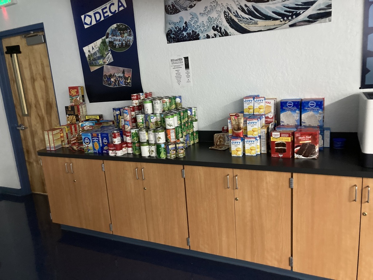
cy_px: 140
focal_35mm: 28
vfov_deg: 49.7
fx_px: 302
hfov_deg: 63.4
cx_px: 186
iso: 640
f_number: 1.8
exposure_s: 1/30
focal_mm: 3.99
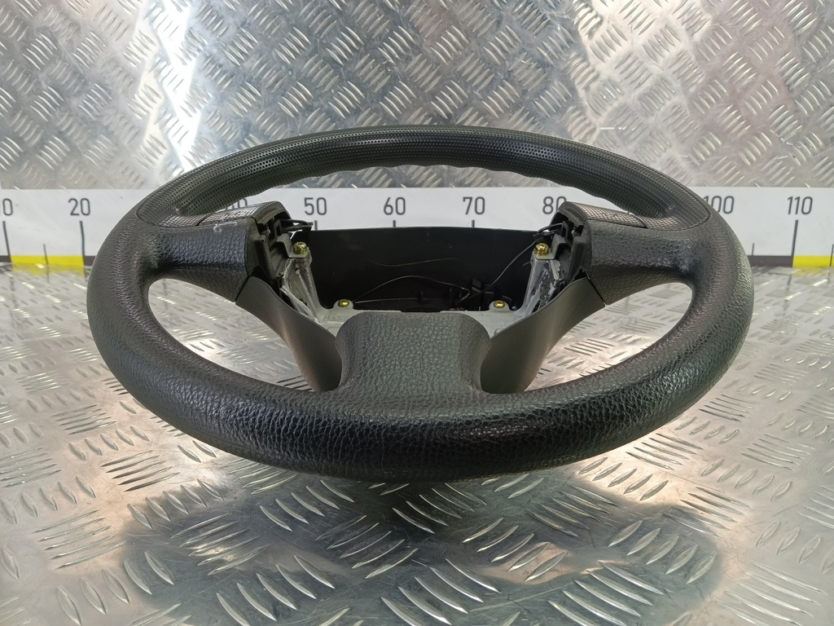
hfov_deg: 73.9
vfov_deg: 58.9
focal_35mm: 23
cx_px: 417
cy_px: 313
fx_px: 554
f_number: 1.6
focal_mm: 4.11
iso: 111
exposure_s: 1/50
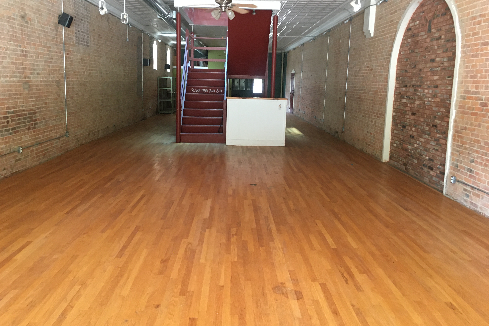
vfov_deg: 42.3
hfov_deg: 60.3
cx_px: 238
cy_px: 147
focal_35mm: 31
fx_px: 421
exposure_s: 1/30
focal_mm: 4.15
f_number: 2.2
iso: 160
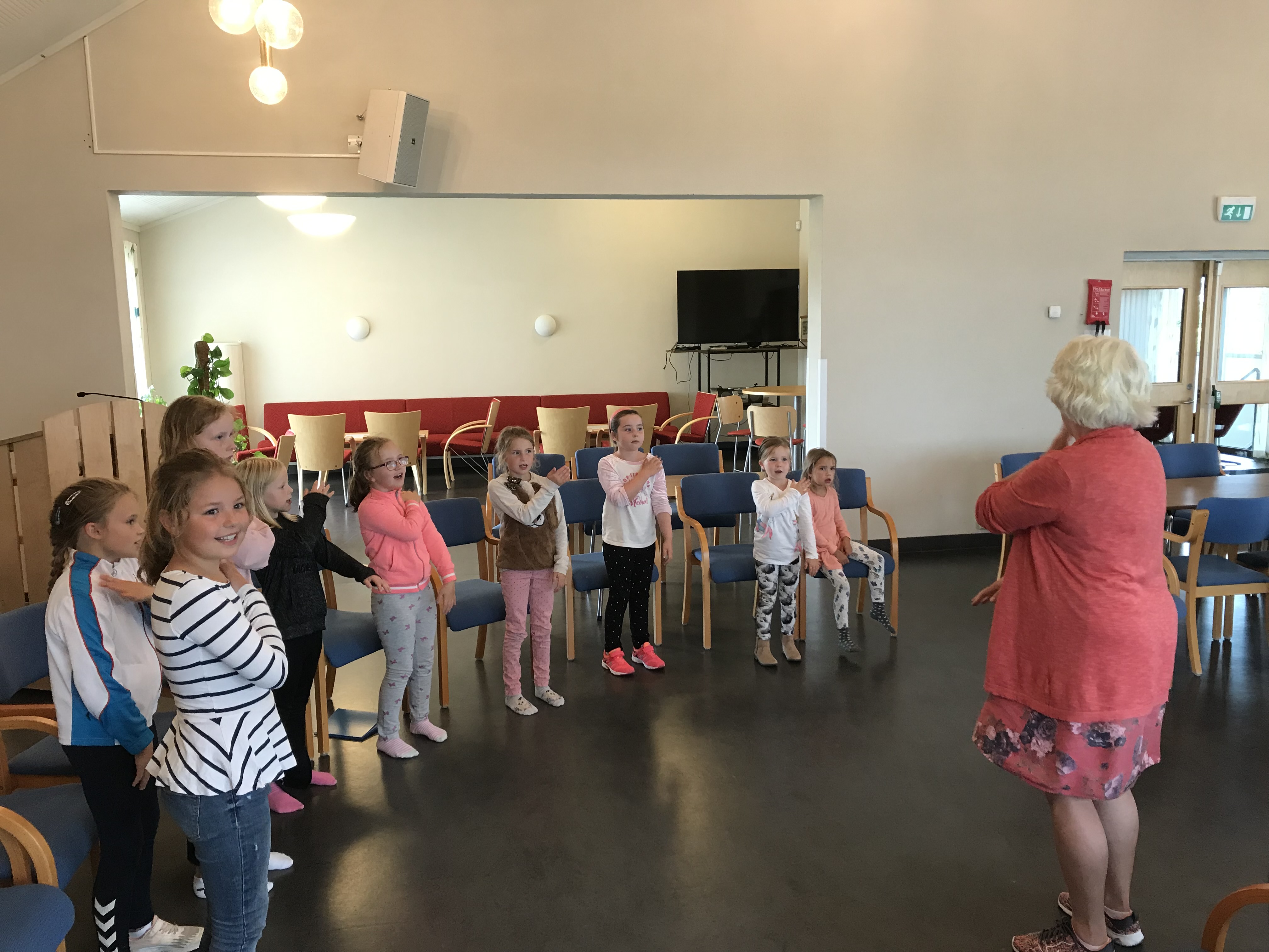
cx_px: 634
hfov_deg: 63.4
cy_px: 476
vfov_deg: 49.7
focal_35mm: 28
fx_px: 1026
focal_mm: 3.99
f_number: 1.8
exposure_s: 1/25
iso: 40
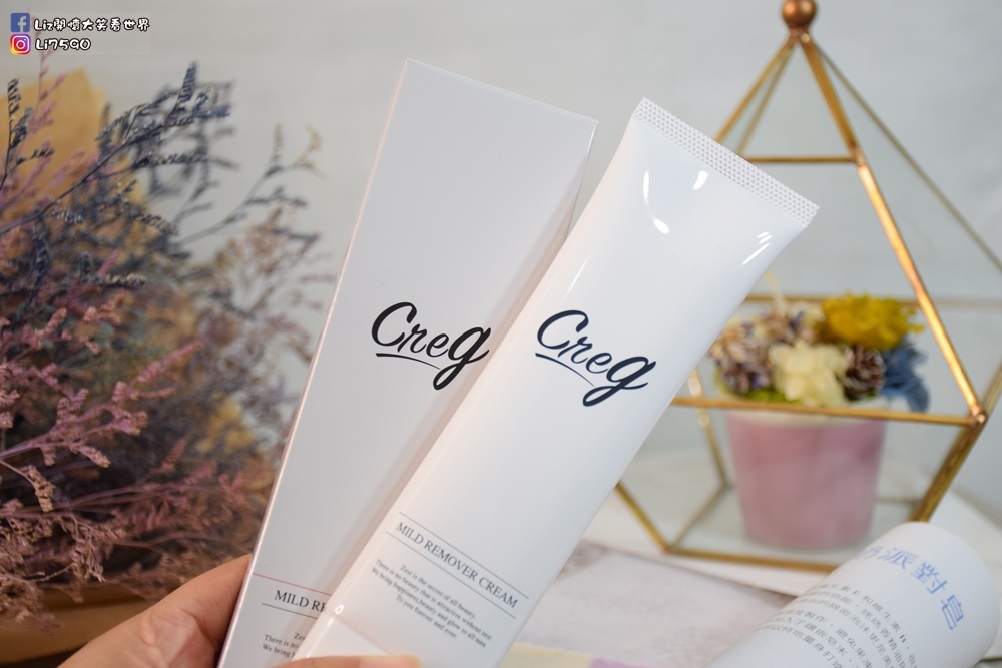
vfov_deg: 22.6
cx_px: 501
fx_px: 1670
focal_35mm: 60
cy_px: 334
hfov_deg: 33.4
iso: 400
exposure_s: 1/60
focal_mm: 40
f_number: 4.5
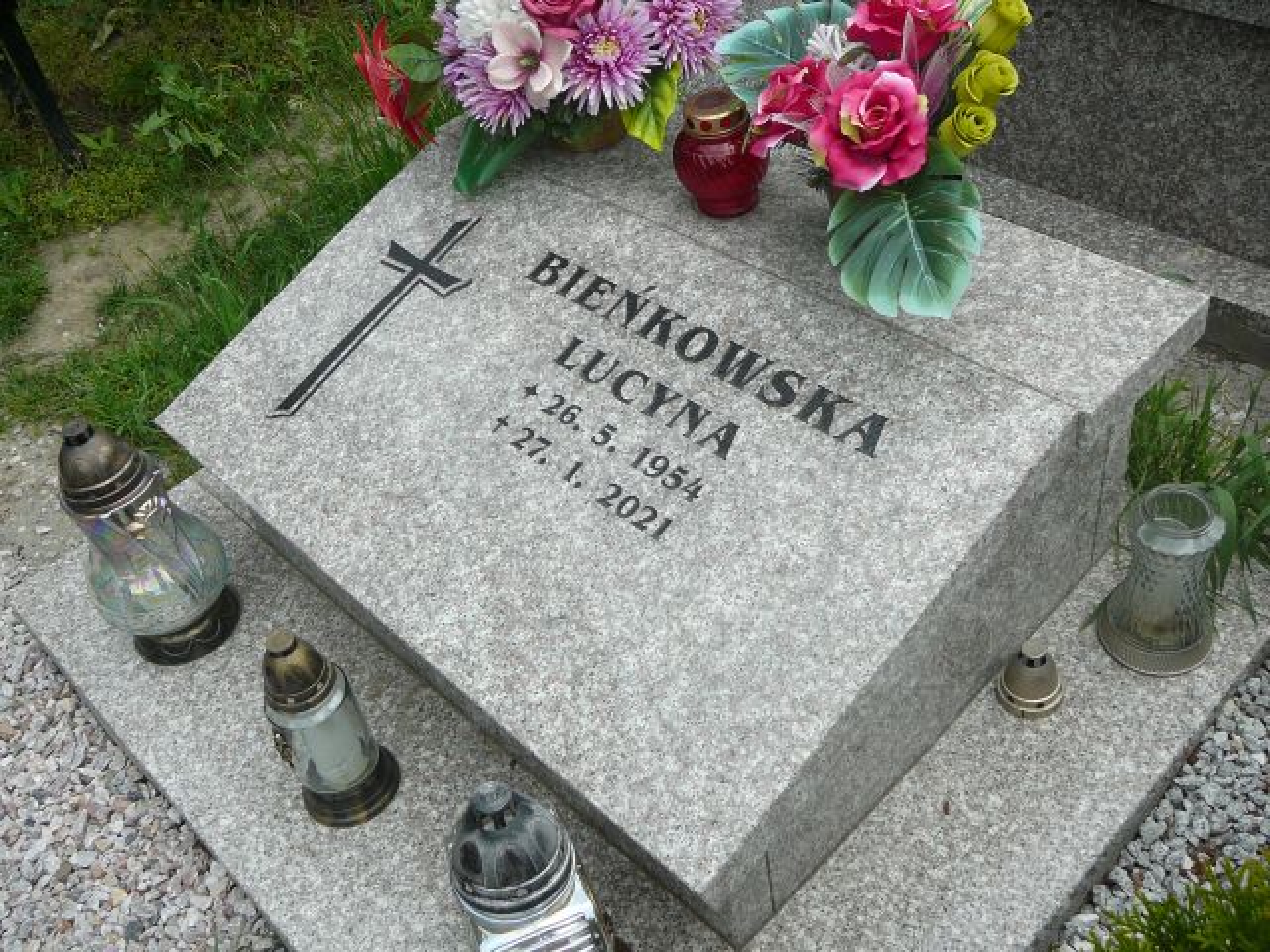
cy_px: 476
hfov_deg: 52.6
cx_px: 635
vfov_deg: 40.7
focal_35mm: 35
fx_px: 1284
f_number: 2.8
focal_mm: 5.2
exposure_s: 1/640
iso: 80
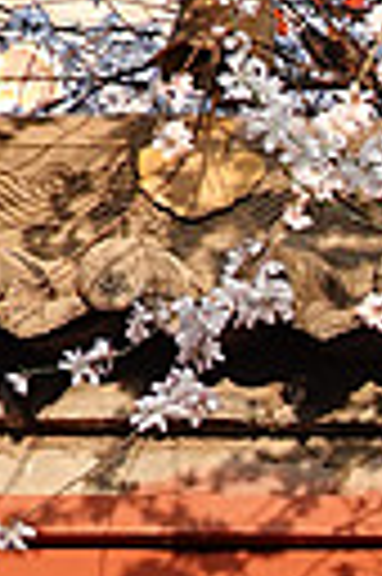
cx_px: 1180
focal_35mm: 262
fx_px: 4181
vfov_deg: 7.8
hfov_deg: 5.0
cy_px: 752
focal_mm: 15.59
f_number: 4
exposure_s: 1/160
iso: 125
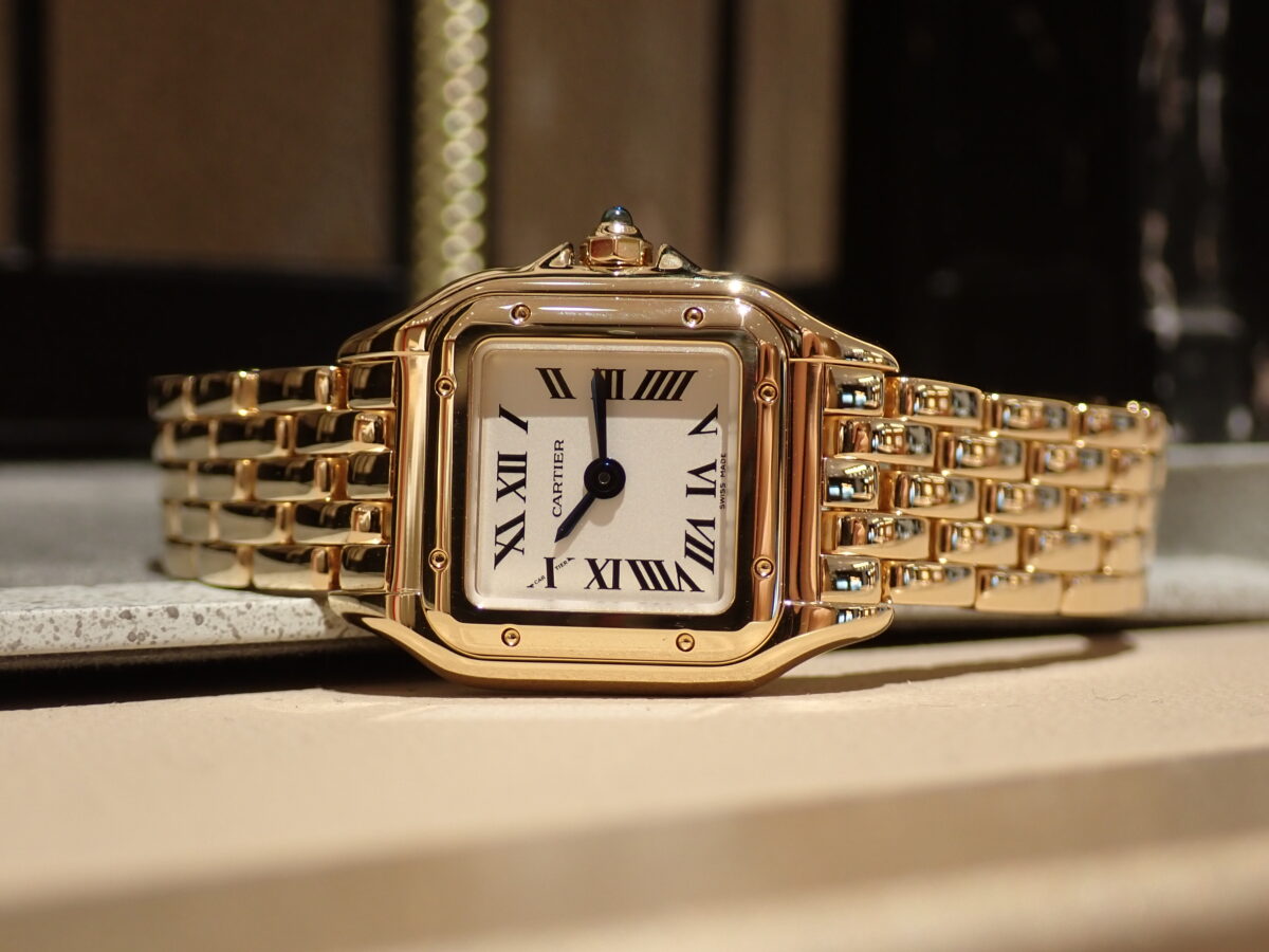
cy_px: 476
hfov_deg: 33.2
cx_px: 634
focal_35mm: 58
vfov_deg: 25.2
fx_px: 2126
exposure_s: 1/60
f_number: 3.5
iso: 200
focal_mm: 10.35
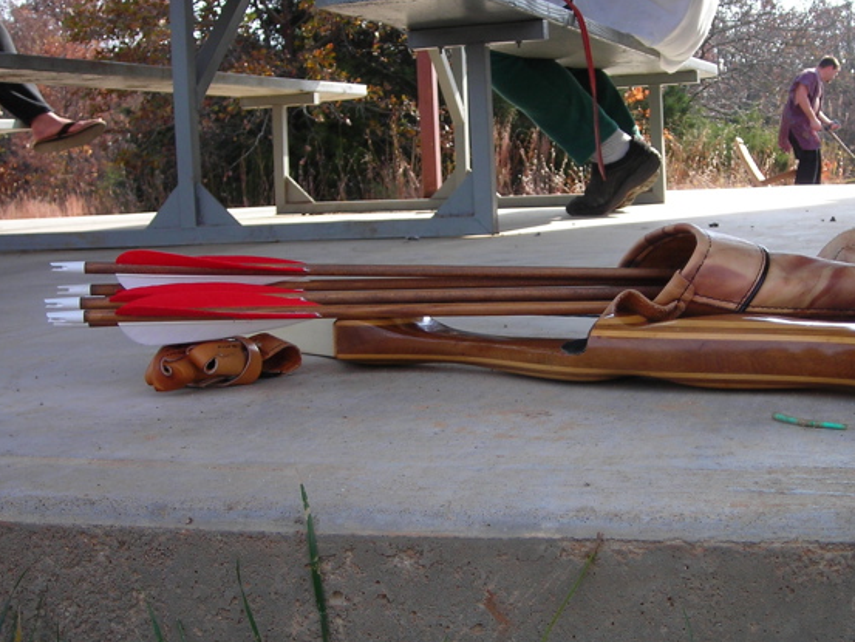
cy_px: 325
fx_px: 1359
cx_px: 515
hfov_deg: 34.8
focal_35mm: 55
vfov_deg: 26.6
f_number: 3.2
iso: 50
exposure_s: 1/187
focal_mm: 6.3
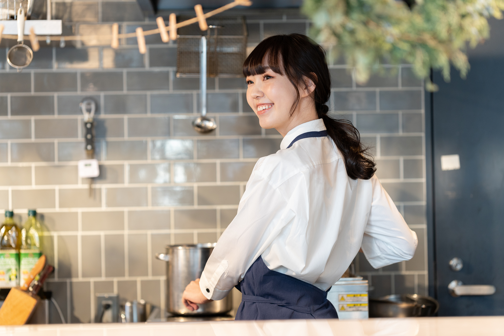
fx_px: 1190
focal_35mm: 85
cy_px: 168
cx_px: 252
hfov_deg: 23.9
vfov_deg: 16.1
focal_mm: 85
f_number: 2
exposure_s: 1/100
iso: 500
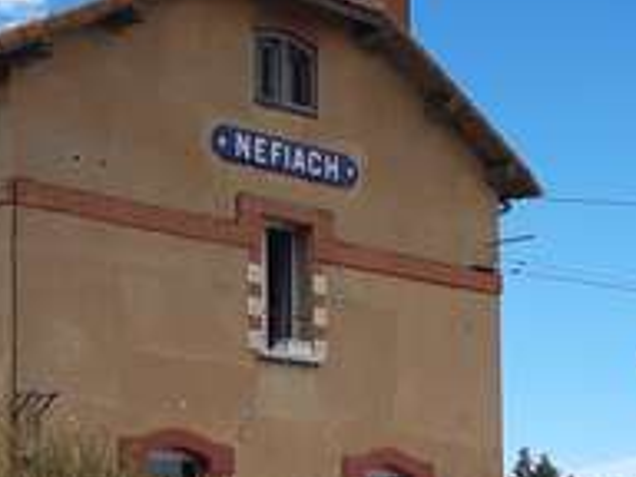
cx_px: 292
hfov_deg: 18.9
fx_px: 1911
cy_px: 368
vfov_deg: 14.2
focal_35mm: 104
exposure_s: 1/1414
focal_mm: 3.92
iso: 40
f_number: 1.7
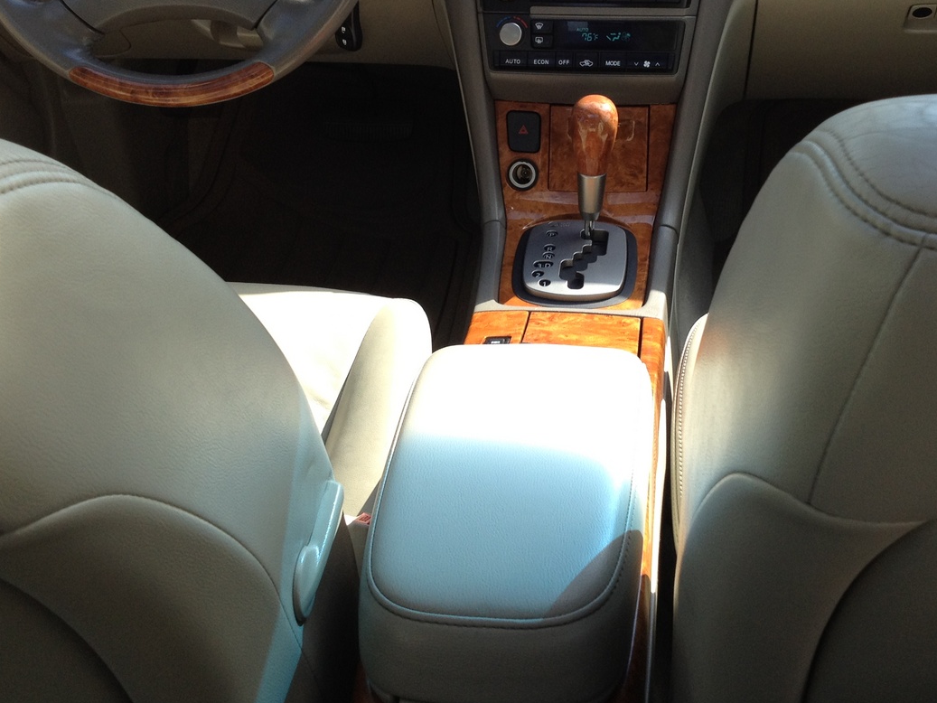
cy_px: 194
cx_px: 564
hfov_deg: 35.4
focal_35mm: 54
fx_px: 1462
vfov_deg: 26.8
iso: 64
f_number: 2.4
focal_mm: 4.28
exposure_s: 1/274
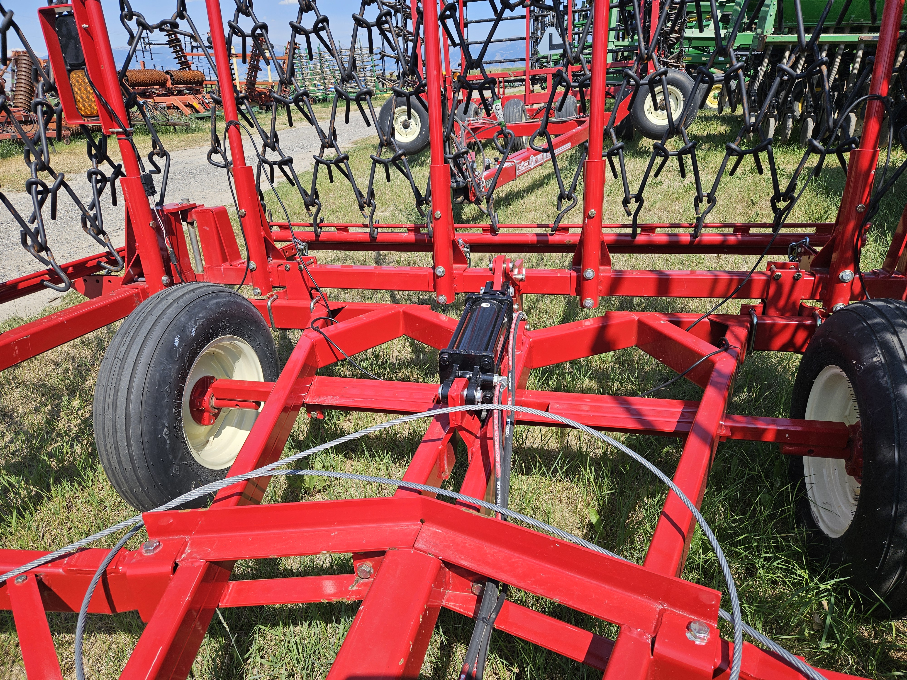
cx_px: 454
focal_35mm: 23
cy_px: 340
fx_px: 603
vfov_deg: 58.9
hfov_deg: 73.9
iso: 25
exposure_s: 1/1700
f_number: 1.8
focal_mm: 5.4
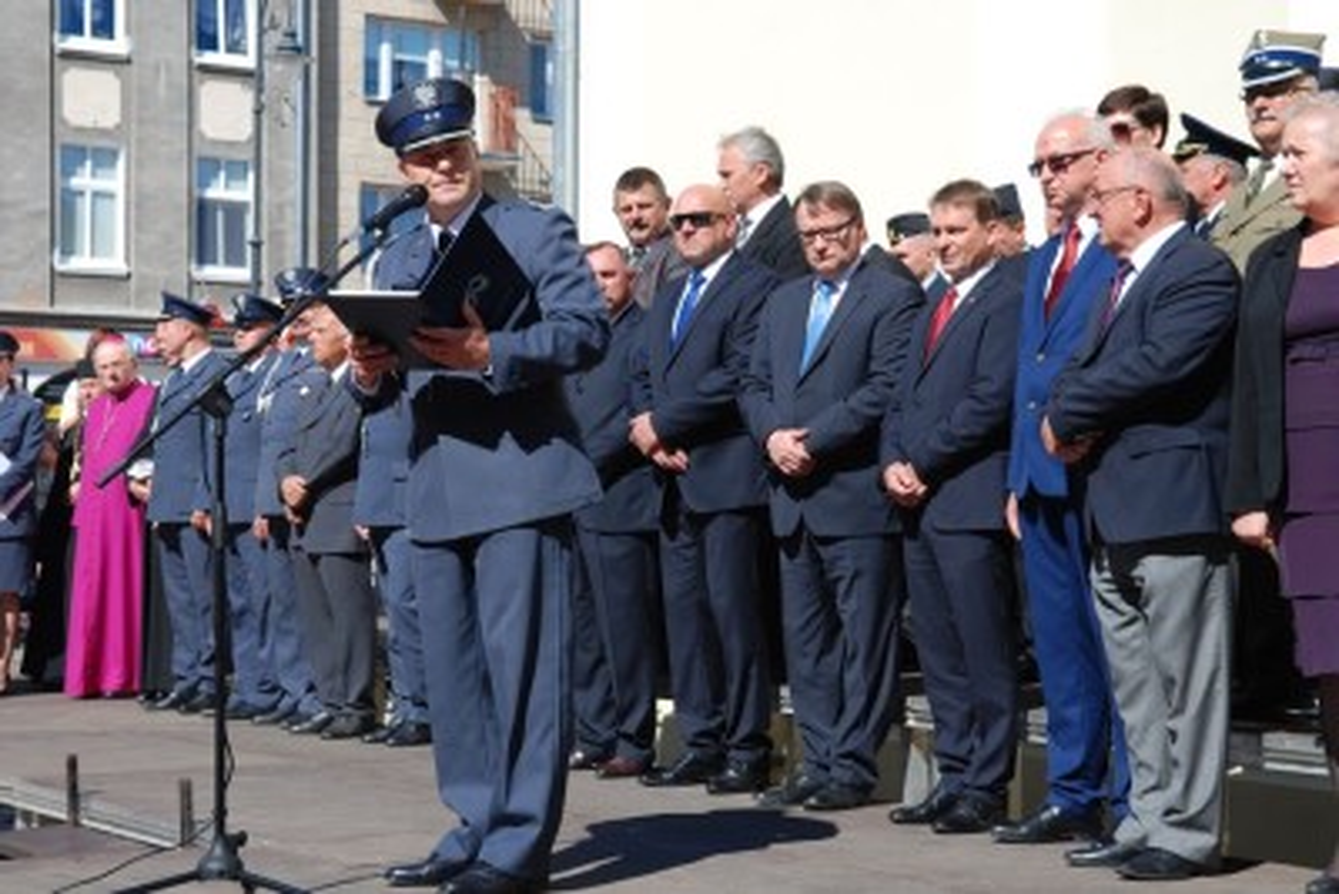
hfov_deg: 30.5
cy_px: 447
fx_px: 2456
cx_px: 670
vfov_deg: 20.6
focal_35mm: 66
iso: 100
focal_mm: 44
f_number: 7.1
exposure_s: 1/200
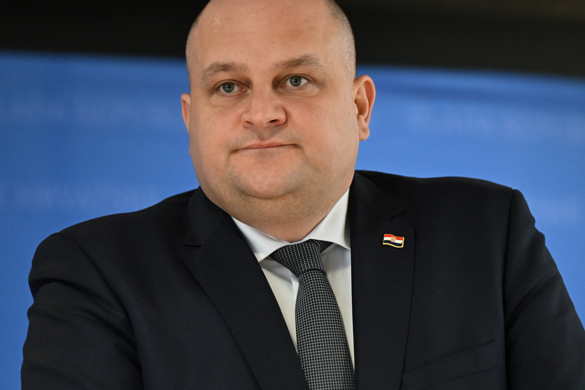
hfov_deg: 7.3
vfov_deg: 4.9
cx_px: 297
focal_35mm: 282
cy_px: 203
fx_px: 4582
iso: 5000
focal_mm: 200
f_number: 4
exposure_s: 1/250
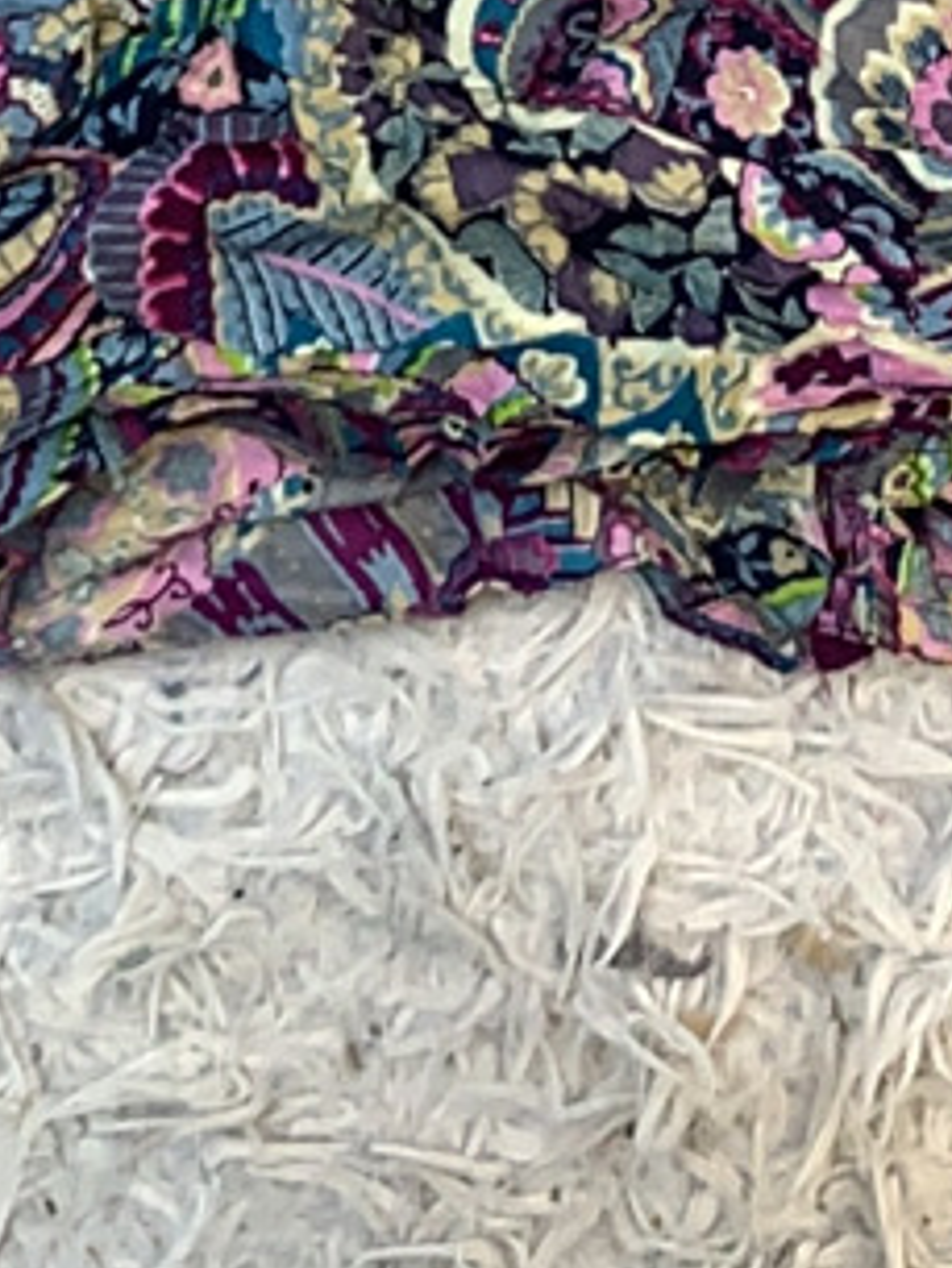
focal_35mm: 92
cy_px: -599
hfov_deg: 16.1
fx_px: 3371
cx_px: 403
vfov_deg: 18.9
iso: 64
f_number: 1.8
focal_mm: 4.25
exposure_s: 1/100
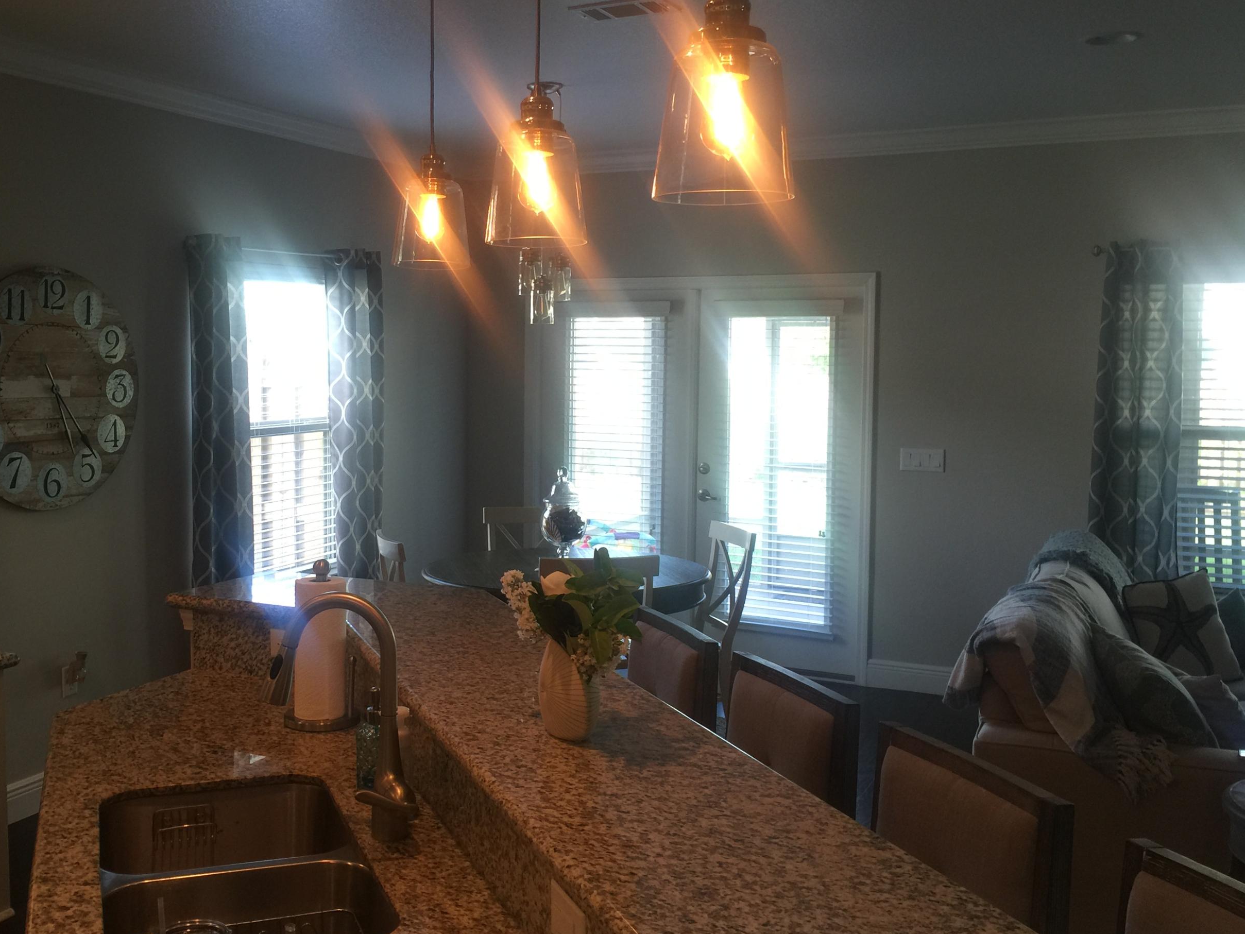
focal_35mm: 36
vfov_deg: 39.7
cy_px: 447
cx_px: 511
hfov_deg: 51.1
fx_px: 1295
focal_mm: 4.15
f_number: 2.2
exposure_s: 1/15
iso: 32
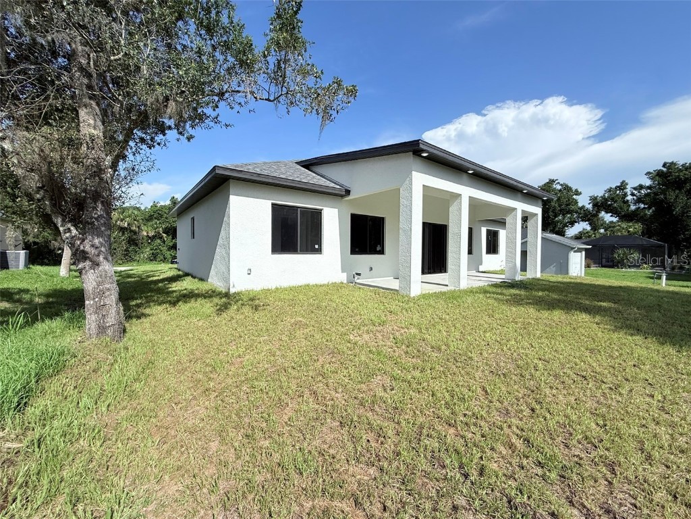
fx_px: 279
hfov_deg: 102.1
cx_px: 346
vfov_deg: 85.7
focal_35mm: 14
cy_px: 260
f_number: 2.2
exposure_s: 1/3663
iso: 50
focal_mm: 2.22
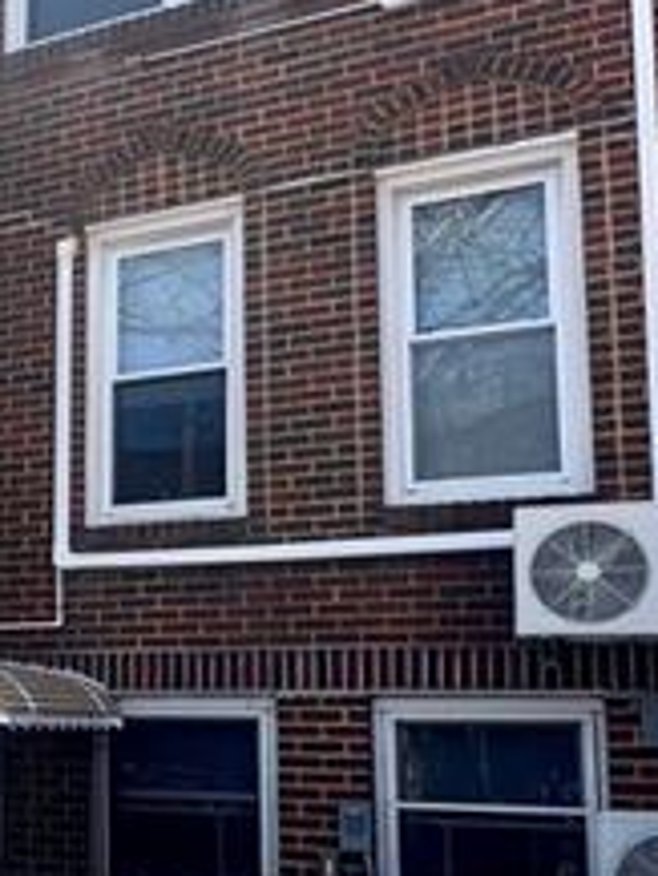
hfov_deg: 27.5
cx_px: -141
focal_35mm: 46
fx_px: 1165
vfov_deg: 40.6
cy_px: 601
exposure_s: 1/475
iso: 32
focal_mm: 1.57
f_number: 1.8
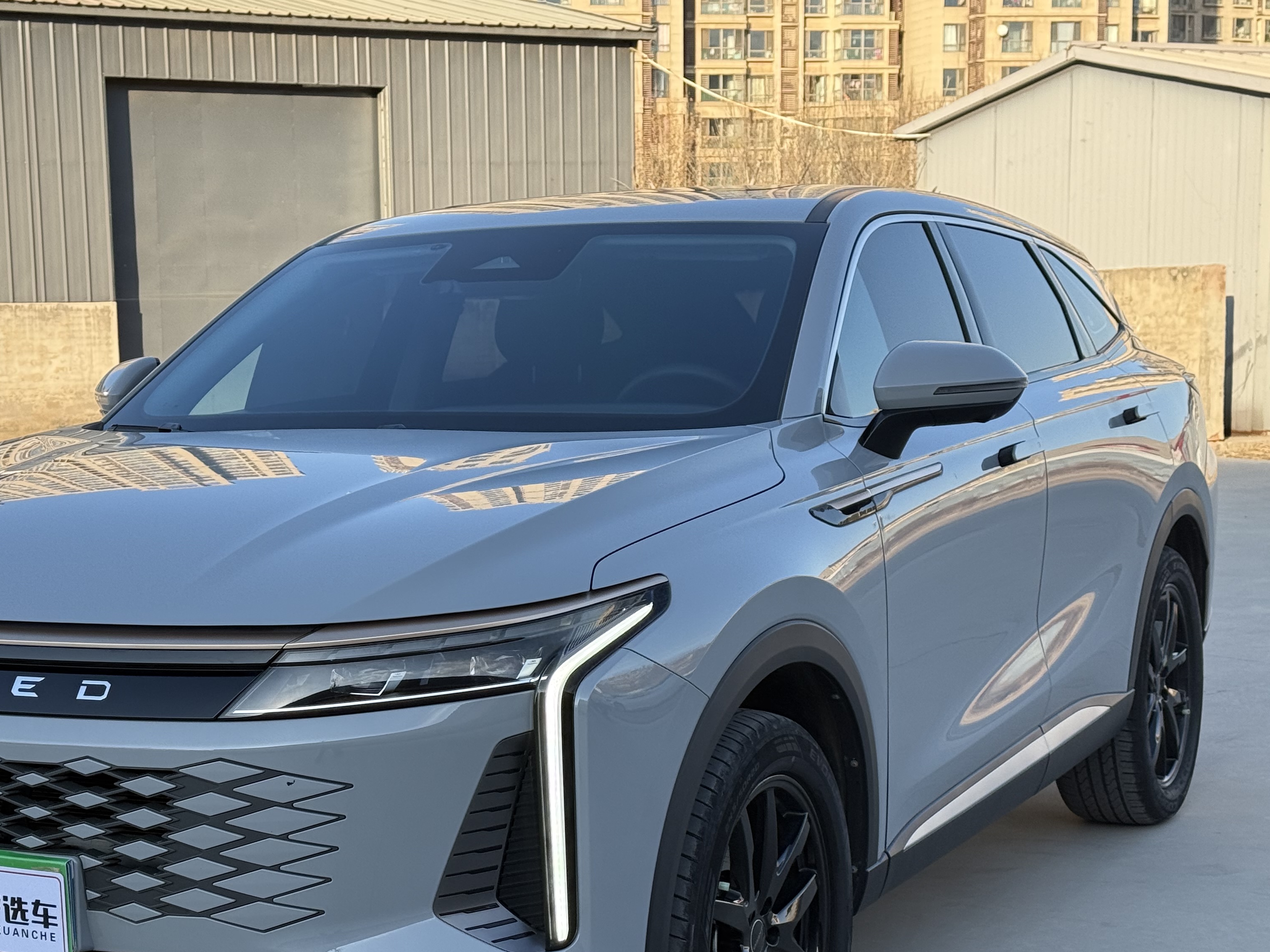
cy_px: 621
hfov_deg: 30.1
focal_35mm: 64
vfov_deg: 22.8
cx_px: 475
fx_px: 2348
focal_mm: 6.76
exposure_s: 1/1377
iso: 64
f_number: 1.78
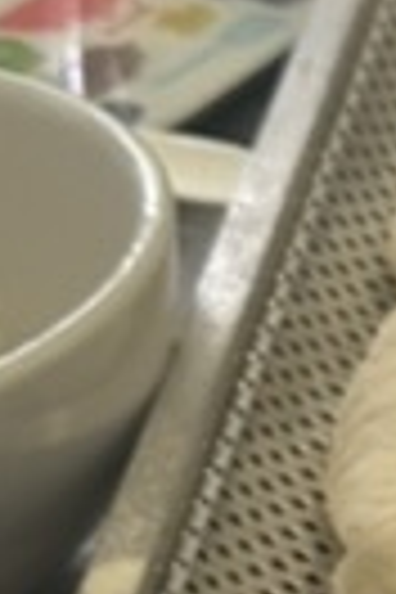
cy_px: 1102
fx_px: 3184
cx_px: 1534
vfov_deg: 10.0
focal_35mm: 193
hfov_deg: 6.1
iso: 125
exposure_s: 1/121
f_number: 1.78
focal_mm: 6.86
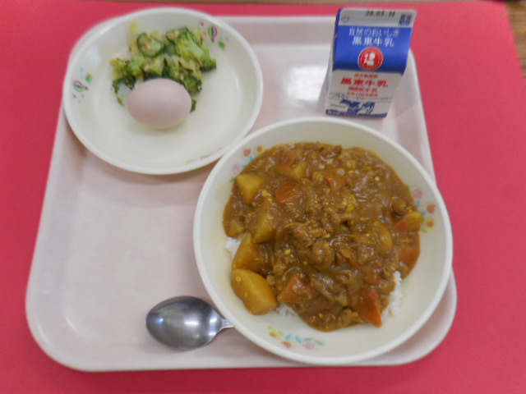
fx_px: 380
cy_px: 197
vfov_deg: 54.9
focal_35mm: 25
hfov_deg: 69.4
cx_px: 263
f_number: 3.7
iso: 100
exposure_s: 1/30
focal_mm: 4.5
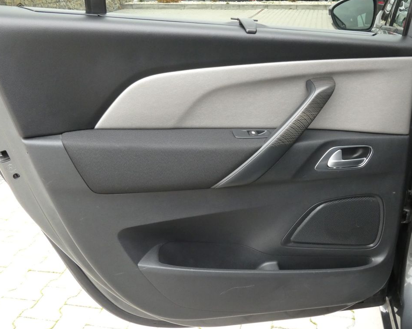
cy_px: 164
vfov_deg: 37.3
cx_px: 219
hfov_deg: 45.8
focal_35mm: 40
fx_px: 488
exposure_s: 1/80
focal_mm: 6.8
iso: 640
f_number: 5.6
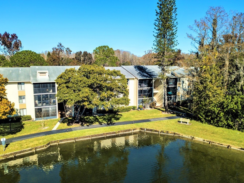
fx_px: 190
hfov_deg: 65.3
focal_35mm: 27
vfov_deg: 51.4
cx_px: 120
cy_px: 92
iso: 100
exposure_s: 1/2000
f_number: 2.2
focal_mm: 4.73
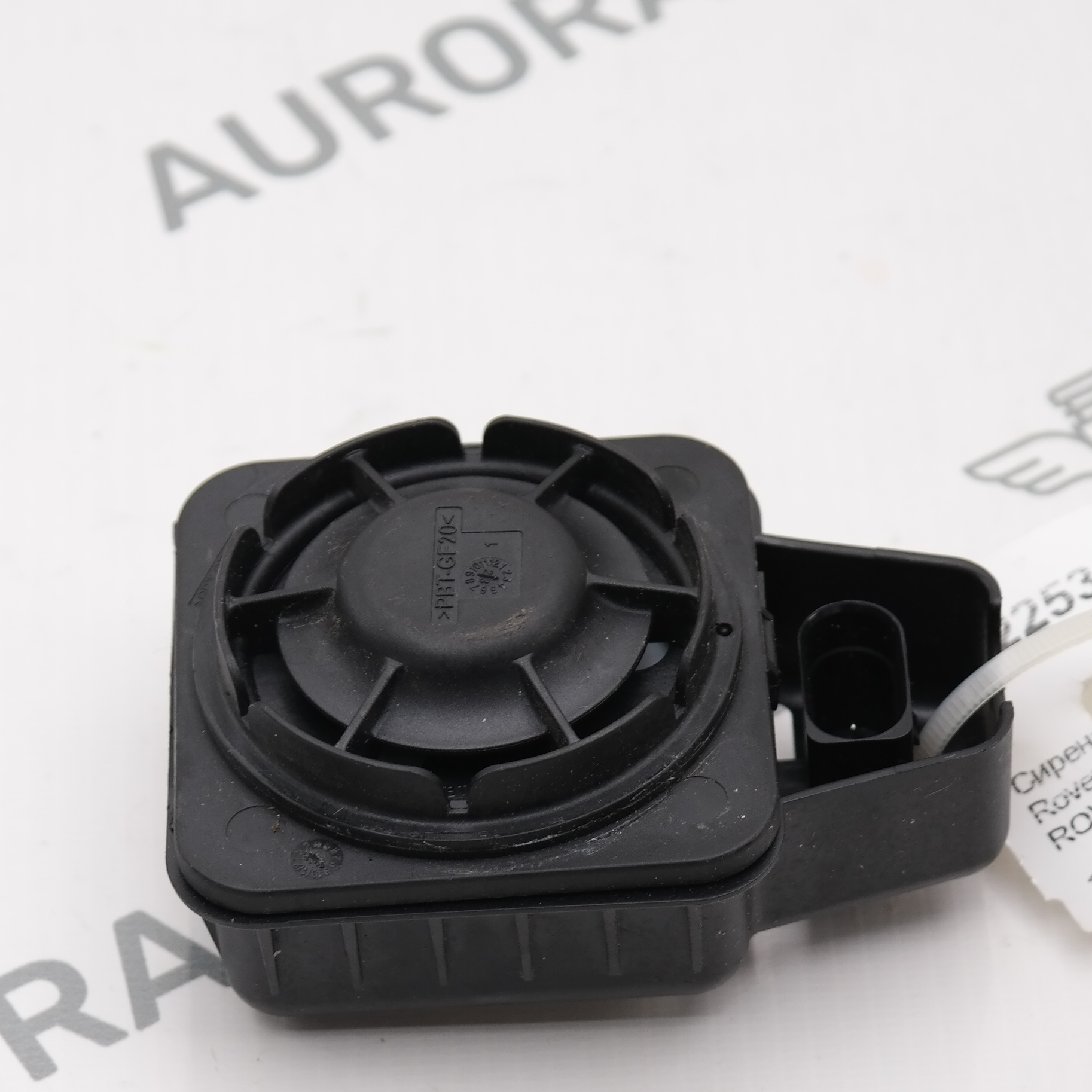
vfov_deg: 11.5
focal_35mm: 152
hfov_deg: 11.5
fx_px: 5425
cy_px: 686
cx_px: 540
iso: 200
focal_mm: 55
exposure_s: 1/100
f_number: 5.6
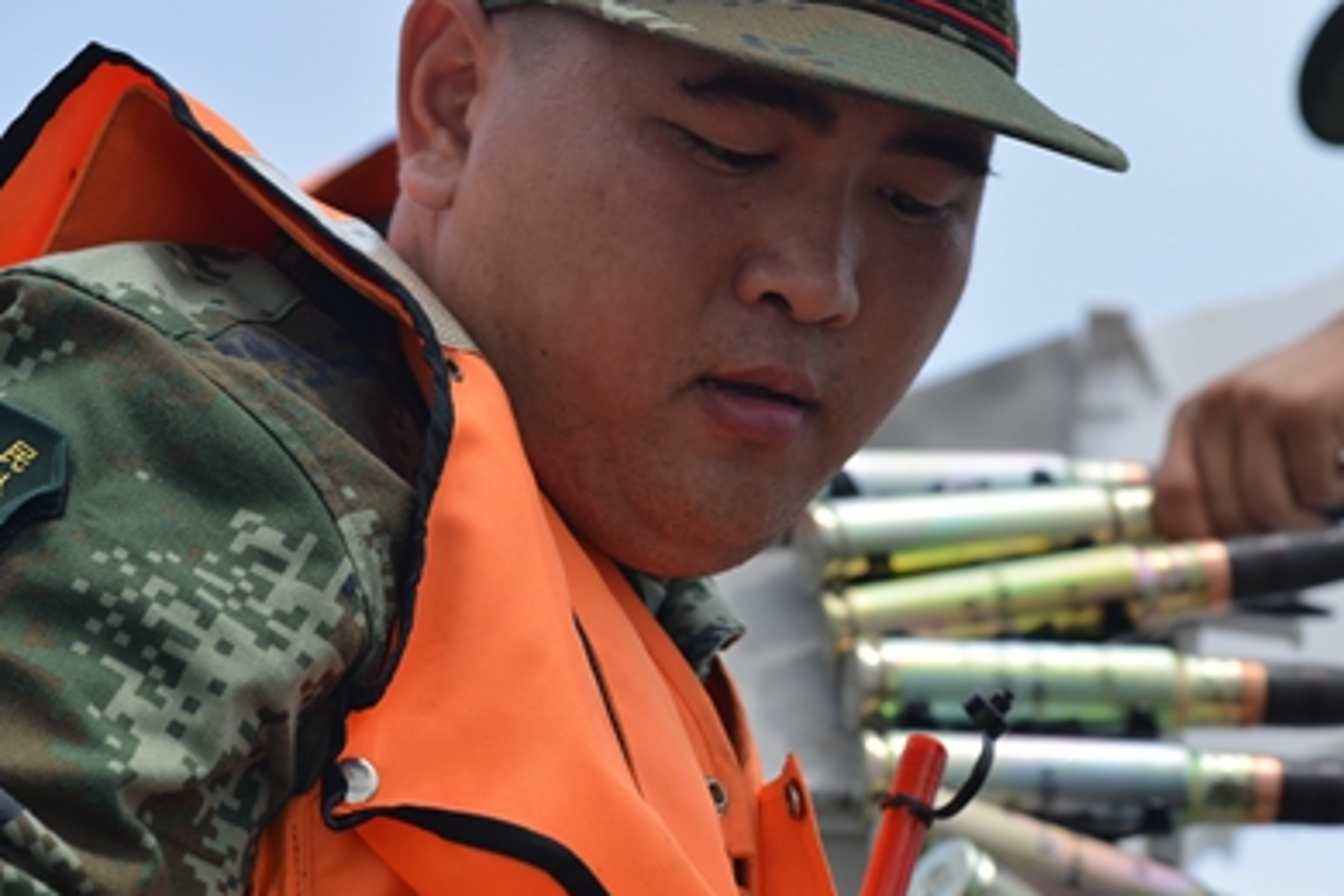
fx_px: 5450
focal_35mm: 146
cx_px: 848
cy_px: 665
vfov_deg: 9.4
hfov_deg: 14.0
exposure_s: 1/800
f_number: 6.3
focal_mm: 95
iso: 250
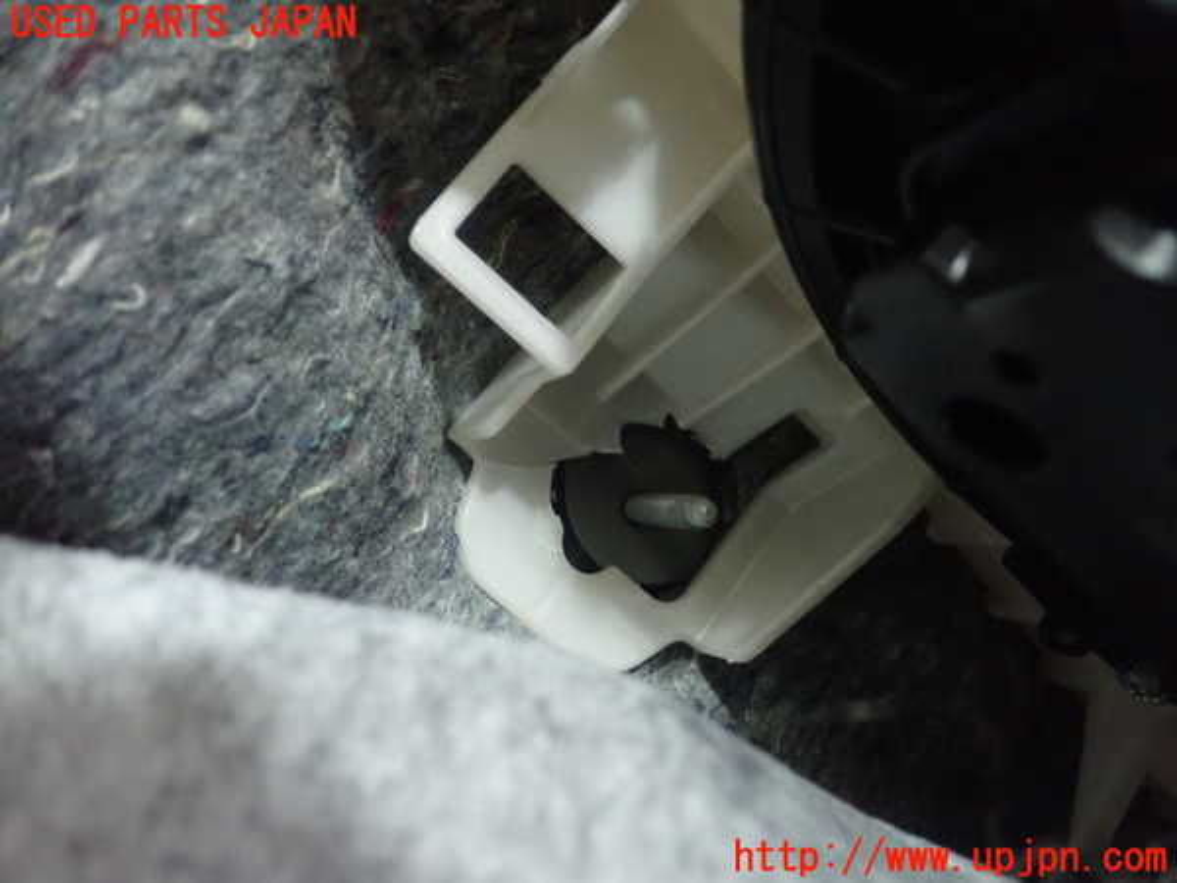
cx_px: 588
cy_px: 442
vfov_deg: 46.8
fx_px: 1020
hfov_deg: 60.0
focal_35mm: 30
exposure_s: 1/30
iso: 1250
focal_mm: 5.5
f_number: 2.3
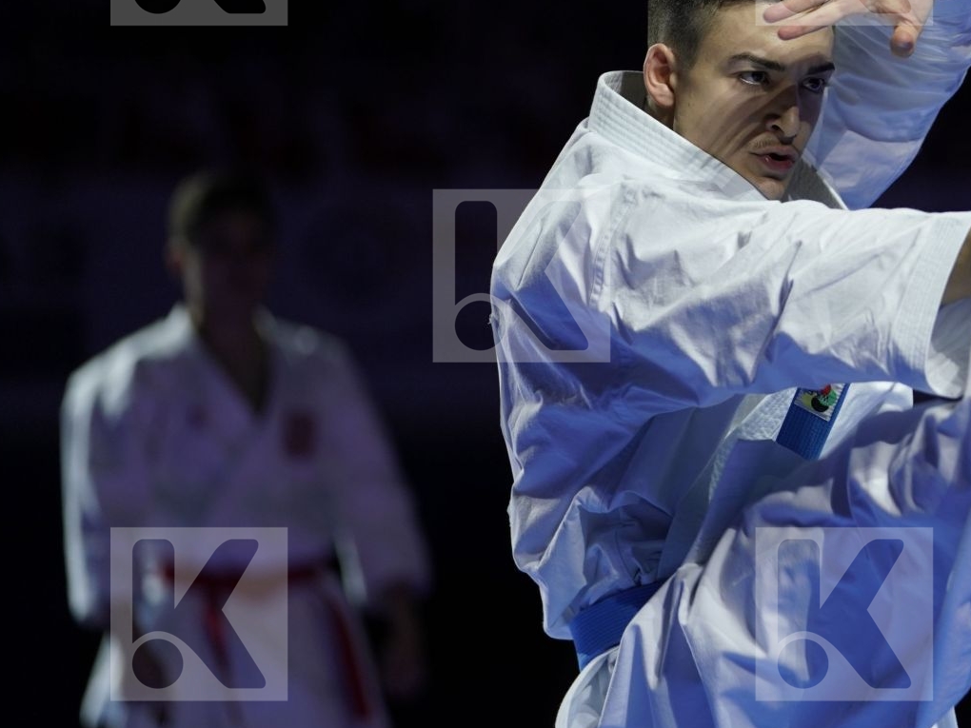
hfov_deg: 7.2
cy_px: 276
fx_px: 7714
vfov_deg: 5.4
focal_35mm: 275
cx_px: 844
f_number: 2.8
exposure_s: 1/500
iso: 500
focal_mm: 162
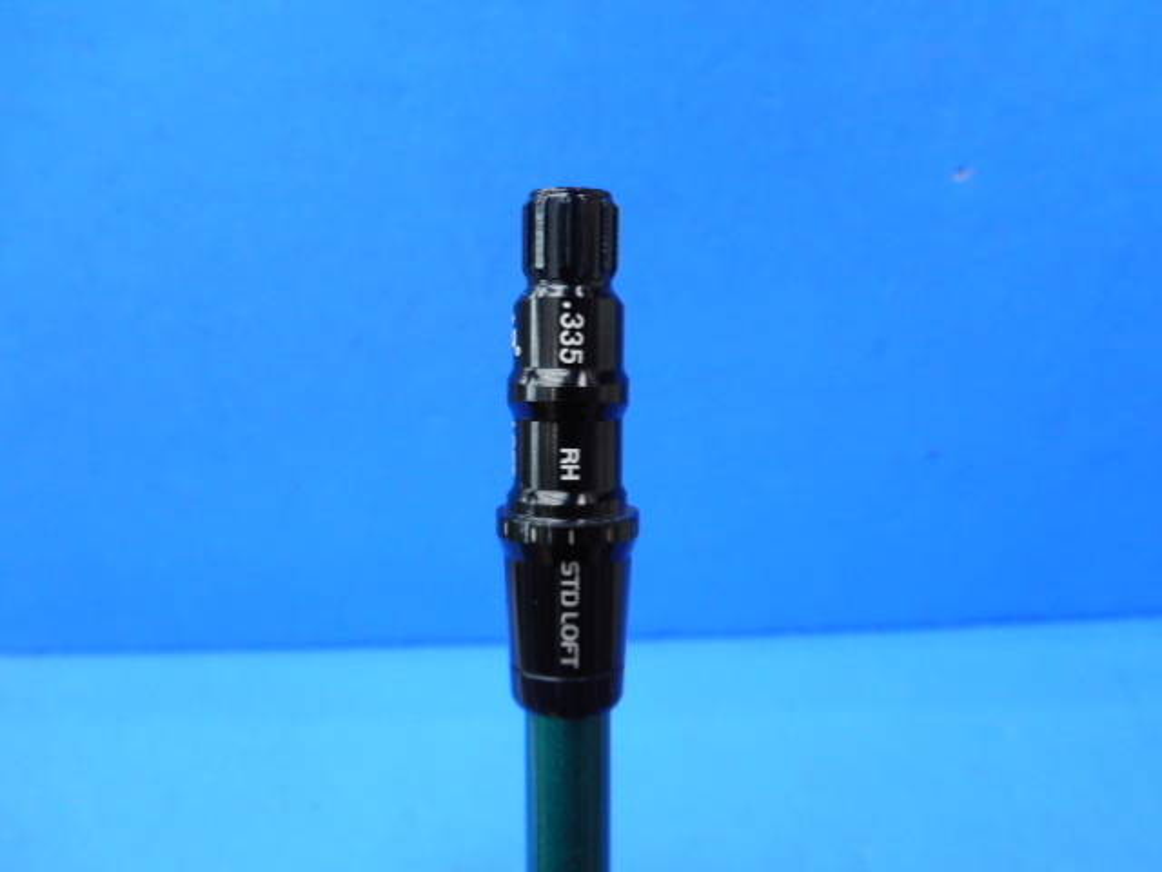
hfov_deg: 61.7
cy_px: 436
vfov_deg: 48.2
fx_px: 973
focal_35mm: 29
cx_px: 581
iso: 180
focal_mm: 5.2
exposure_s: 1/30
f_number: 4
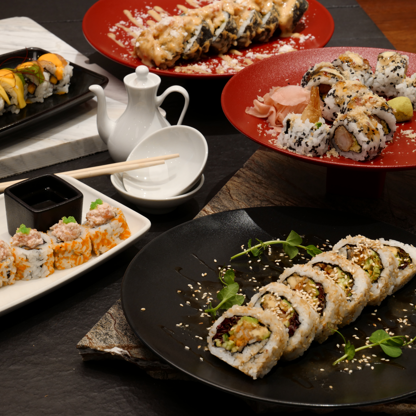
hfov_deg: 18.4
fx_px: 1278
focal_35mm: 94
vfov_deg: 18.5
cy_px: 210
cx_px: 145
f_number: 16
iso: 560
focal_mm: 73
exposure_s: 1/4
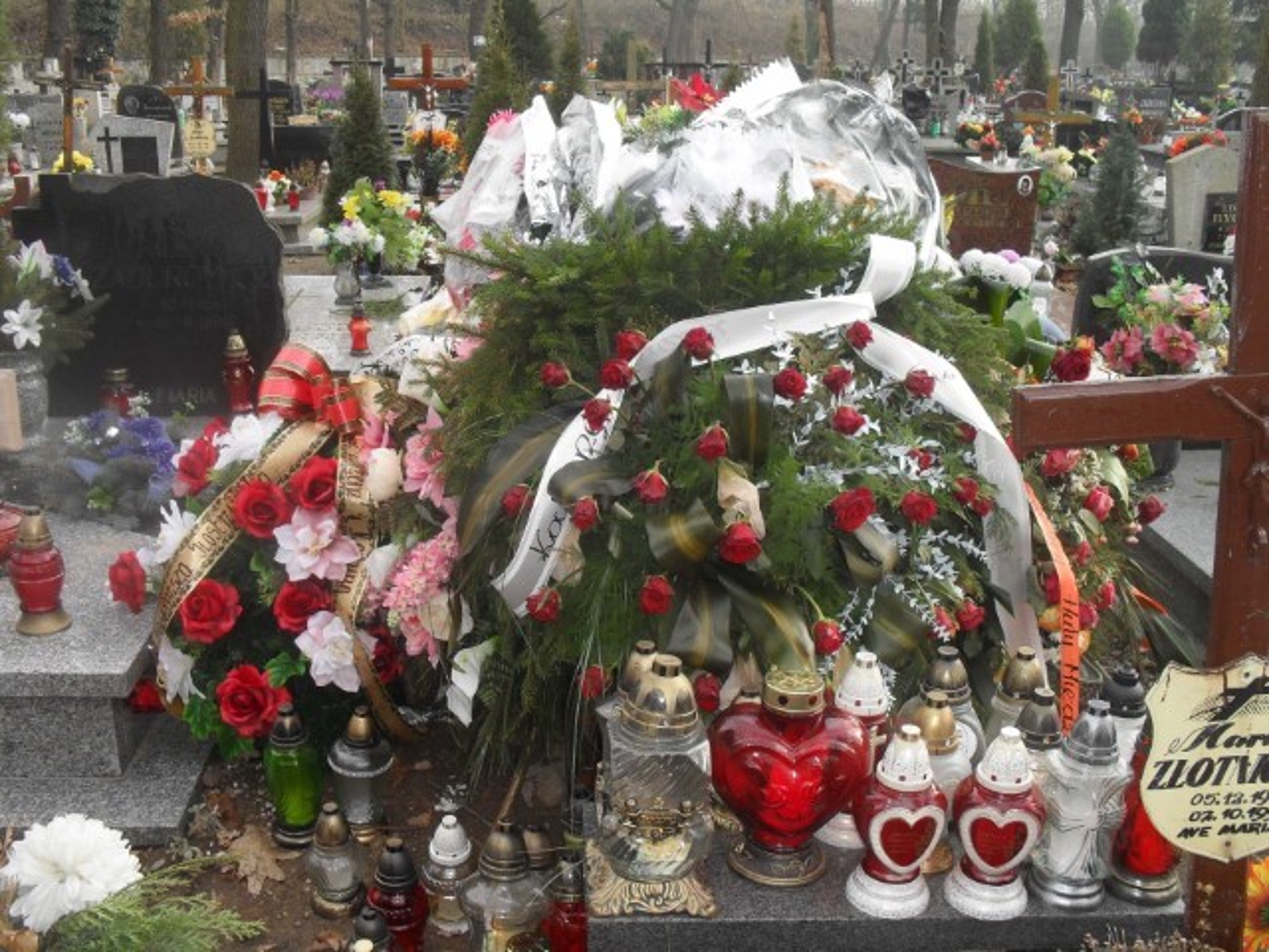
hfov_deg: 52.6
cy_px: 476
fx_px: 1283
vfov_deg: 40.7
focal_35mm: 35
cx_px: 634
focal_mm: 6.3
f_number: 3.2
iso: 100
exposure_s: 1/250
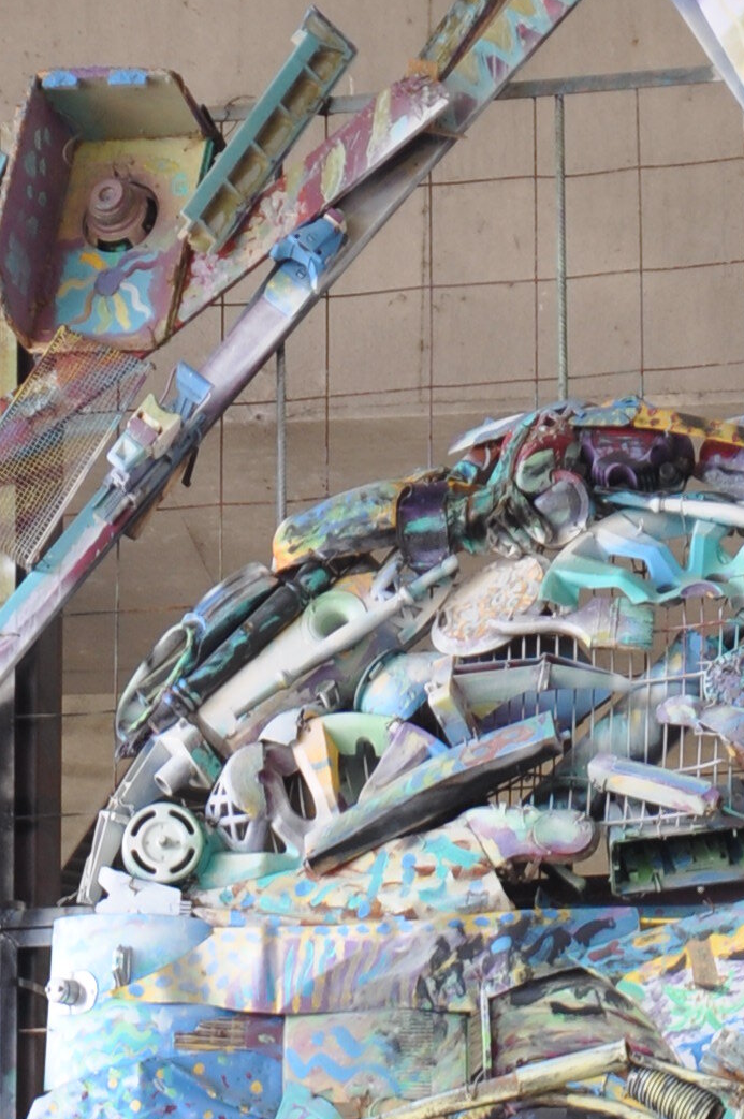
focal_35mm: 148
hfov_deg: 9.2
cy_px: 2071
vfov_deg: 12.6
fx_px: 4598
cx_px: 575
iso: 200
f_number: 5.6
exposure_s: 1/50
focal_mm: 24
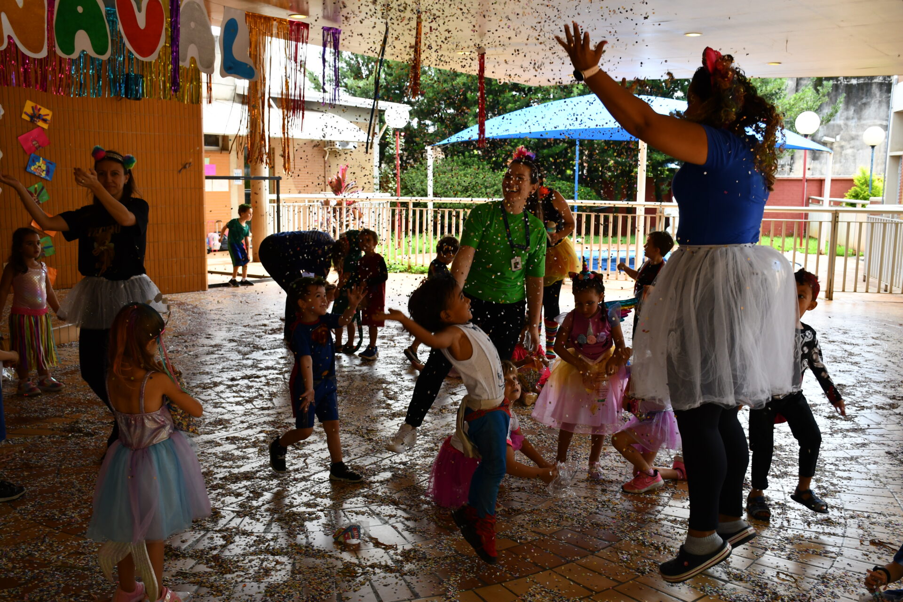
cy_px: 301
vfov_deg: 36.9
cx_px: 452
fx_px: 903
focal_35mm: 36
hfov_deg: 53.1
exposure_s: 1/250
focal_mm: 24
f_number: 5.6
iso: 400
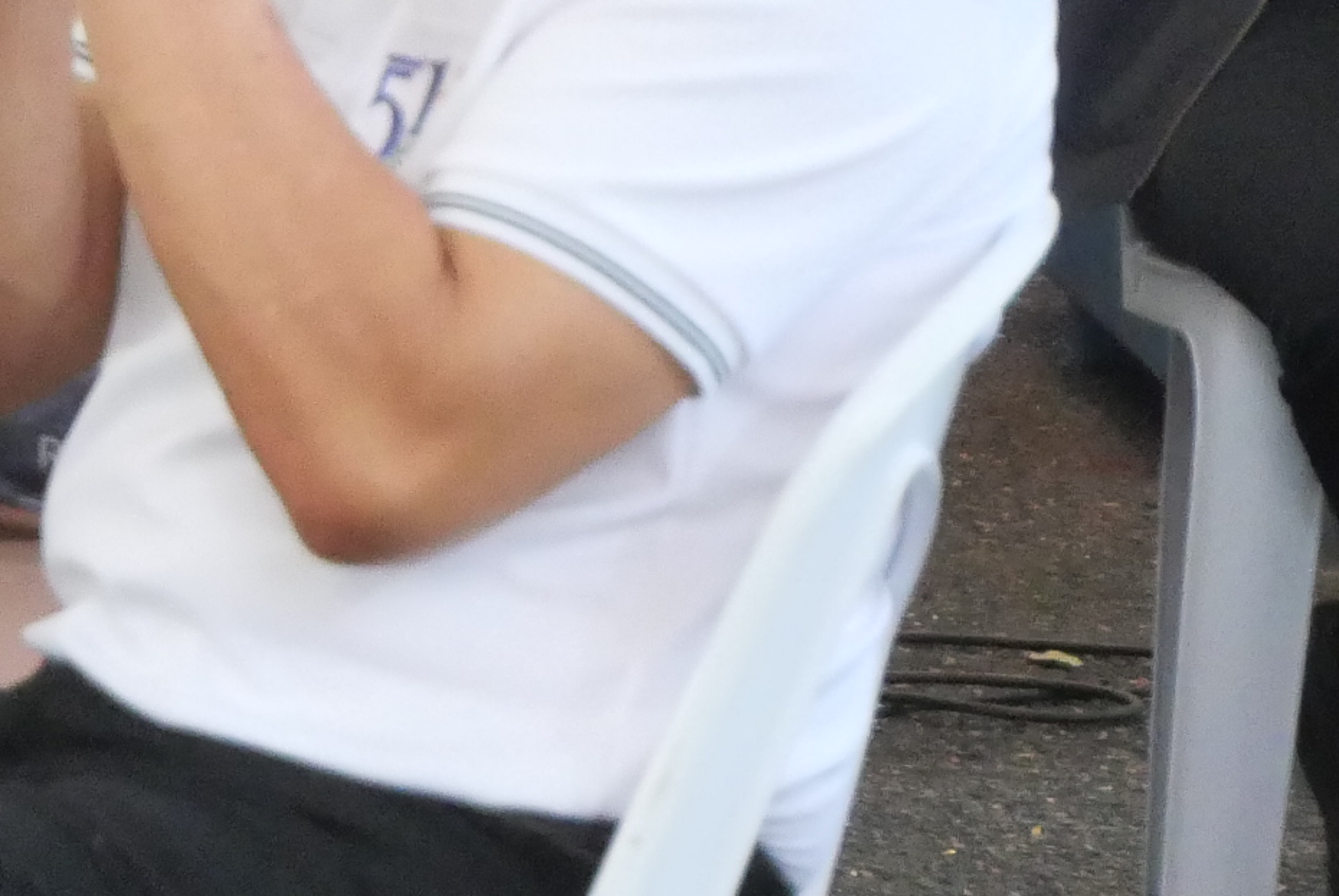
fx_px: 14110
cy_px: -700
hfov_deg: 5.3
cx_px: -1245
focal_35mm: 379
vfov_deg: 3.6
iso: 3200
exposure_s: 1/125
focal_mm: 46
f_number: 5.6
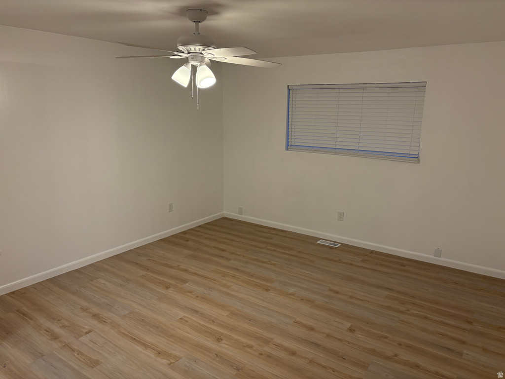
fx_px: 379
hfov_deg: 67.3
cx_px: 252
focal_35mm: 26
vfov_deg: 53.1
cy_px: 190
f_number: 1.6
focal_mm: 5.96
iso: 125
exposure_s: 1/120
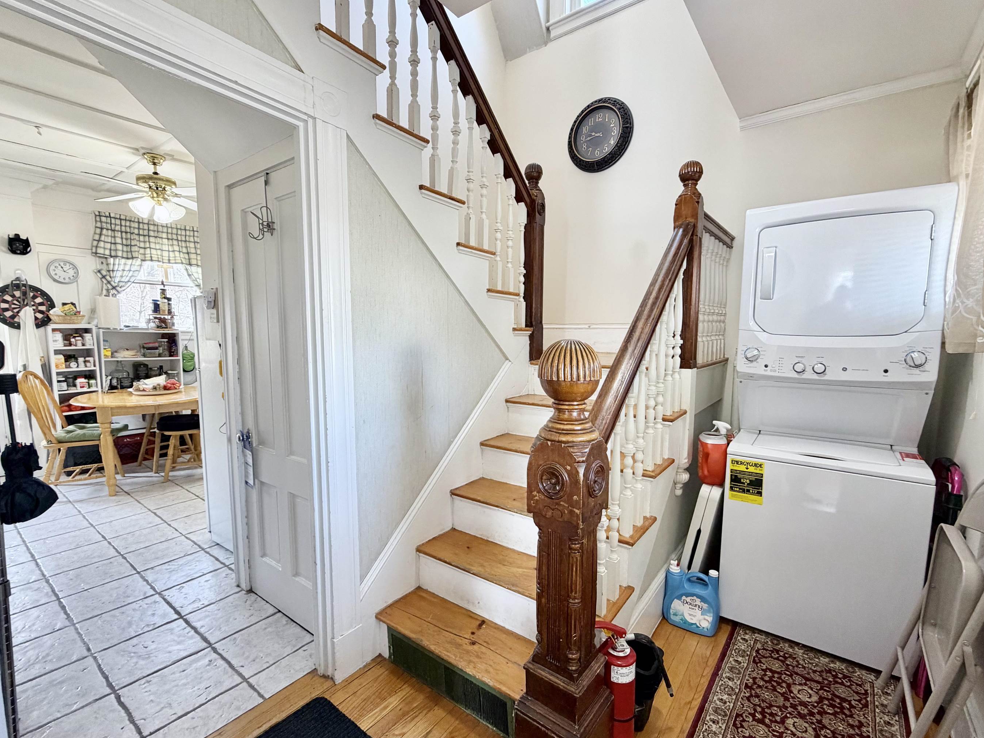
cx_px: 503
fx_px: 455
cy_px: 381
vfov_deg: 78.1
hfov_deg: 94.5
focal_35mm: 16
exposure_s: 1/60
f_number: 2.2
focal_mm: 2.22
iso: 200
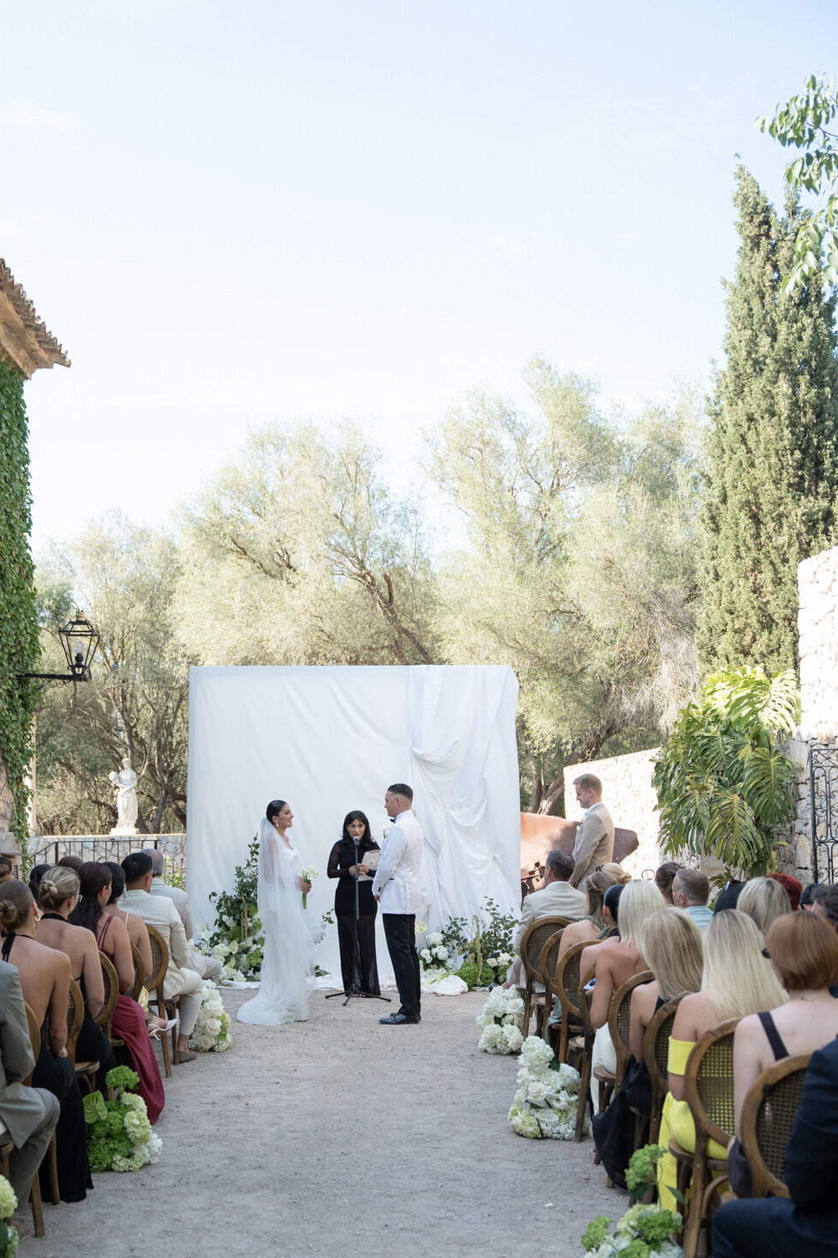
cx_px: 329
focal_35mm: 42
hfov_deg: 31.8
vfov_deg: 46.2
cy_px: 754
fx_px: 1467
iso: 250
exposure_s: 1/1250
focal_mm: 34
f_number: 2.8
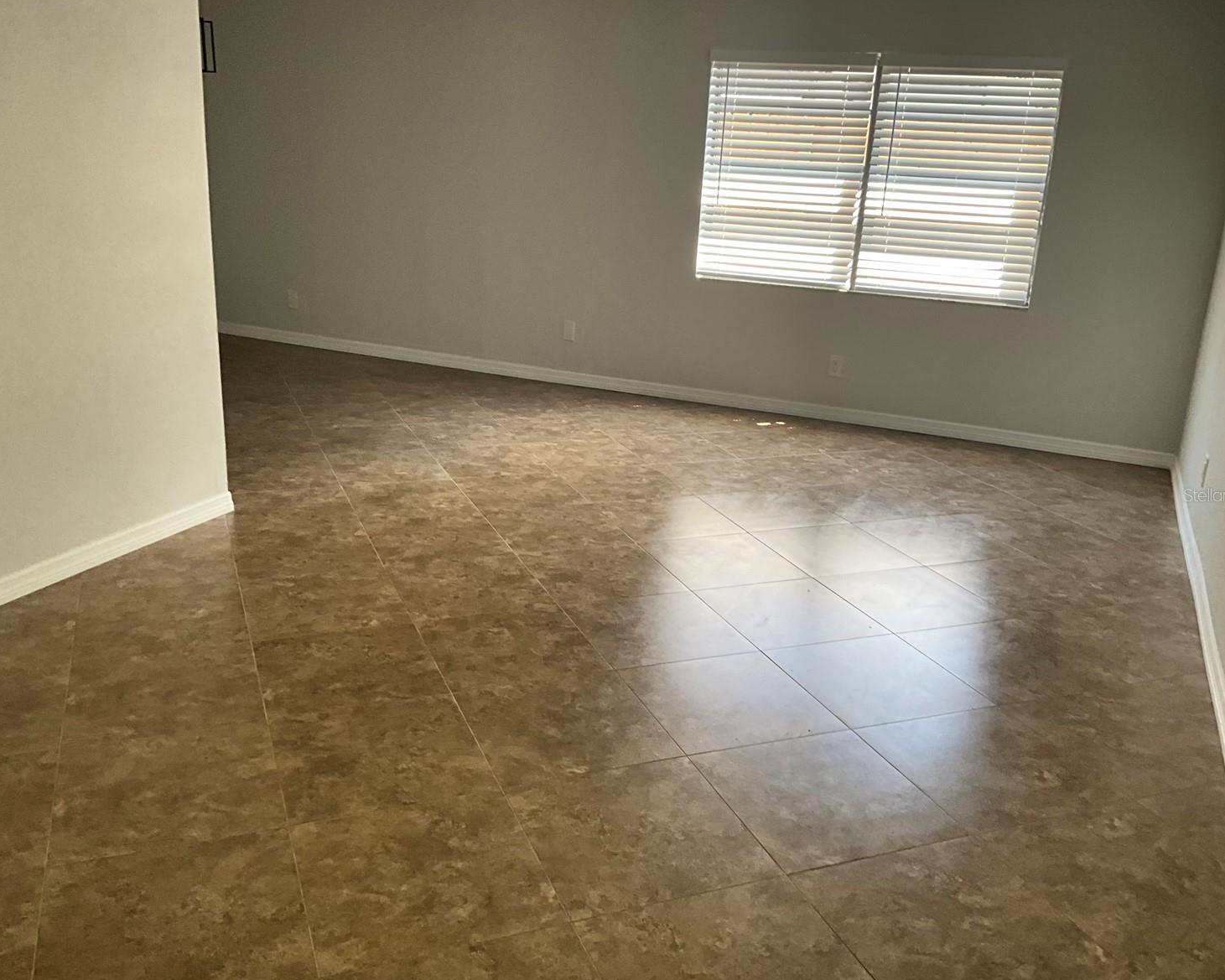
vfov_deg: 47.1
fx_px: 1124
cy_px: 495
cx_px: 592
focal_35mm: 31
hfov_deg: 57.2
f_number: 1.8
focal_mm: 3
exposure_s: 1/120
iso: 64
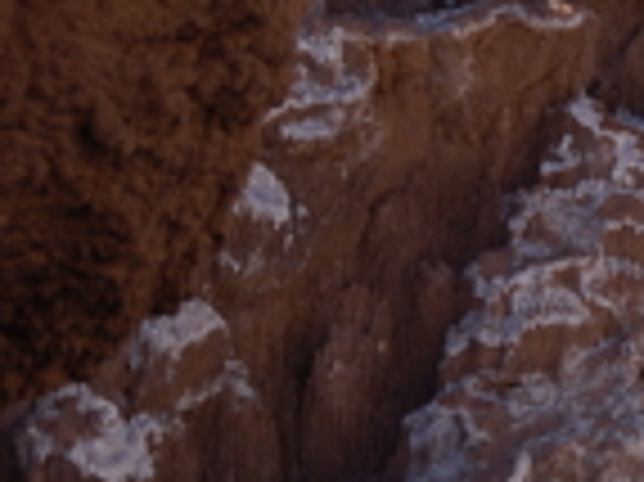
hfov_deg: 5.7
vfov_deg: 4.3
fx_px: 6376
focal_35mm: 343
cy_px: 487
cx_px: 865
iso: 200
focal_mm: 62
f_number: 5.3
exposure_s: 1/640
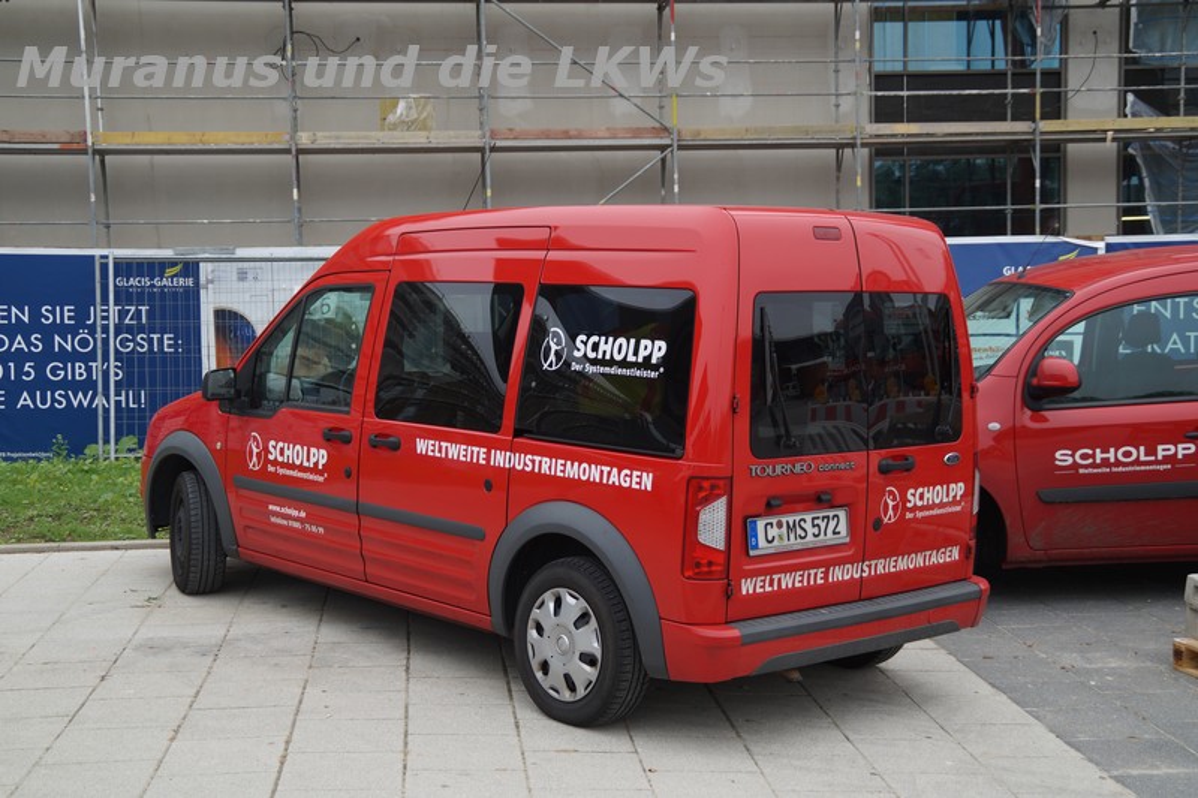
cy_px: 399
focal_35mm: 45
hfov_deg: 43.6
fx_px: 1497
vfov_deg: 29.9
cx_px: 599
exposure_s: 1/200
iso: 100
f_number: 4.5
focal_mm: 30
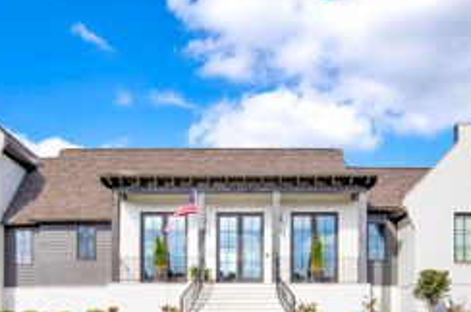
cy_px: 311
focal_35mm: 41
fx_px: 536
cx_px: 239
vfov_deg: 30.3
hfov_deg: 47.5
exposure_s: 1/500
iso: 200
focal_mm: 20
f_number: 11
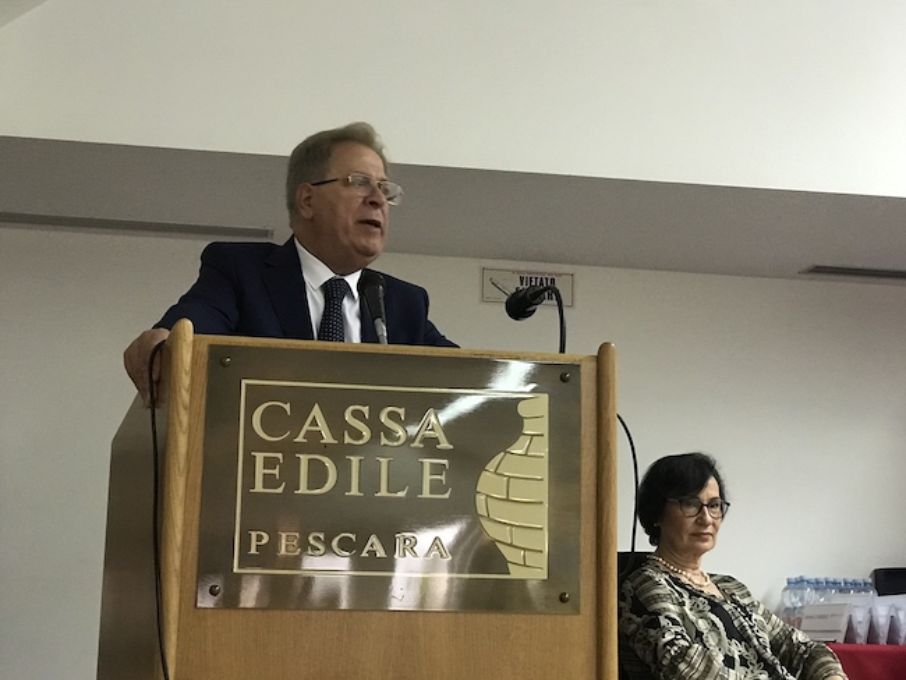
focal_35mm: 57
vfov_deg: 25.7
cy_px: 340
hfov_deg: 33.8
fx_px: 1492
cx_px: 453
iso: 800
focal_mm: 6.6
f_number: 2.8
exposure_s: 1/50
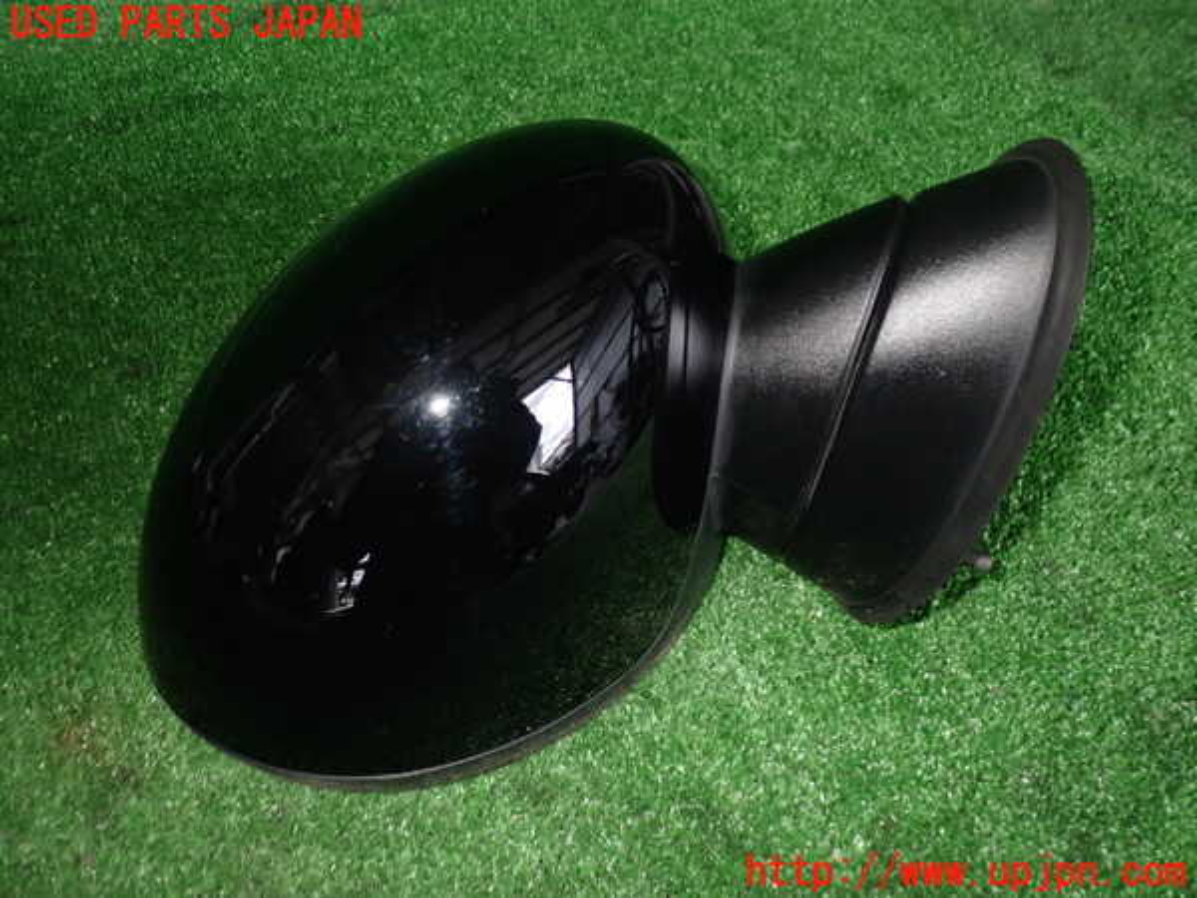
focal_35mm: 30
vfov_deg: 46.8
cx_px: 598
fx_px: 1037
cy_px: 449
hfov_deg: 60.0
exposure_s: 1/30
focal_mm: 5.4
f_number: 6.3
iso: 200
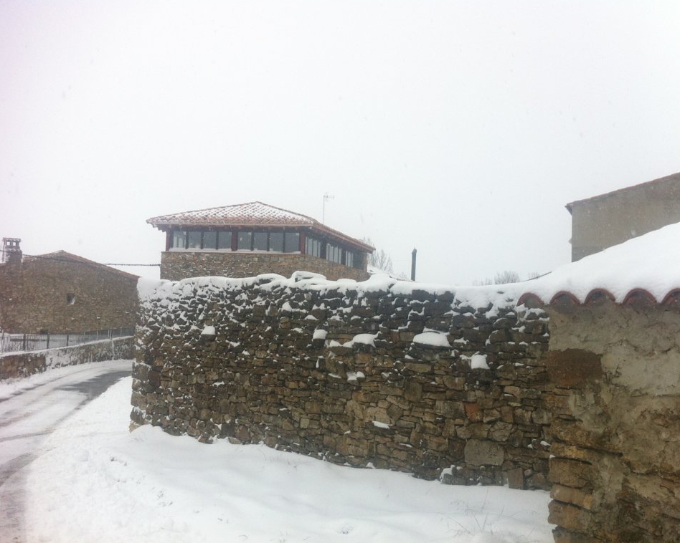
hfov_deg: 49.1
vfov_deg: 40.1
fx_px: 744
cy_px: 272
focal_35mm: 37
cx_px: 356
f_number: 2.8
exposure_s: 1/382
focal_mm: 3.85
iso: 80
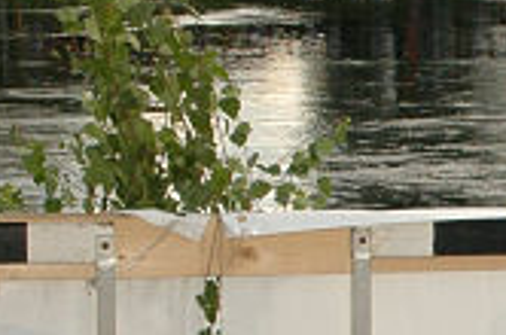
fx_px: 2858
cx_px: 1015
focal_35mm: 204
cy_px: 499
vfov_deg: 6.6
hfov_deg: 9.5
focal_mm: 25
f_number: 8
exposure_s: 1/250
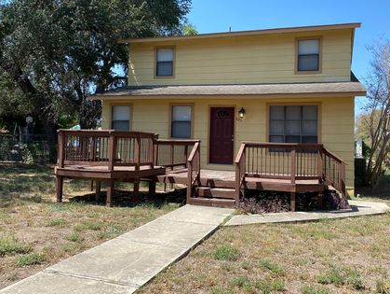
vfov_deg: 45.4
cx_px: 211
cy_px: 131
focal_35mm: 31
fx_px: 350
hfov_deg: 58.2
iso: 32
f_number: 1.8
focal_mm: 4.25
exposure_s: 1/1629
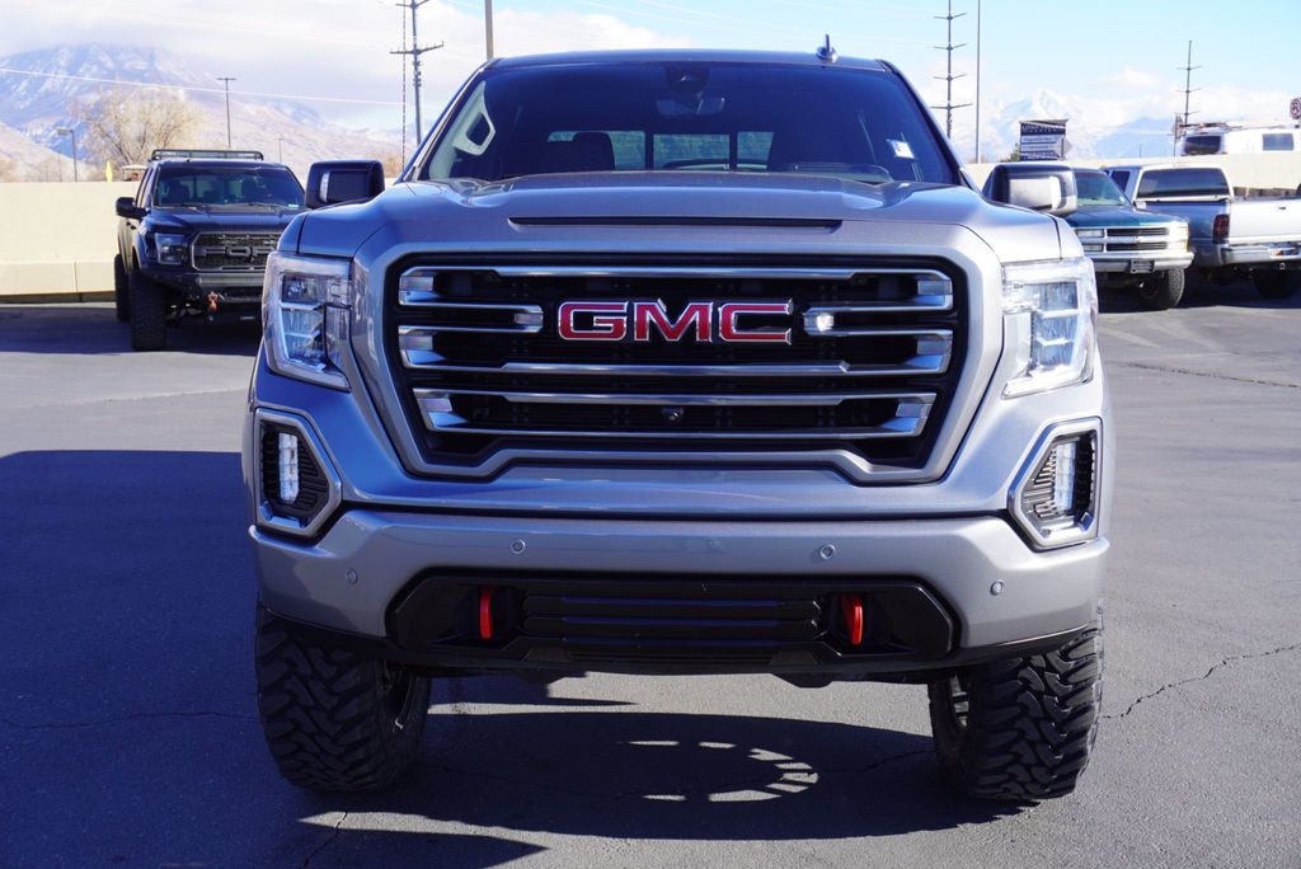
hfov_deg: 49.5
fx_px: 1410
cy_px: 434
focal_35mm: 39
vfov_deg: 34.3
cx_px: 650
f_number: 8
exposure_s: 1/100
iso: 100
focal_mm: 26
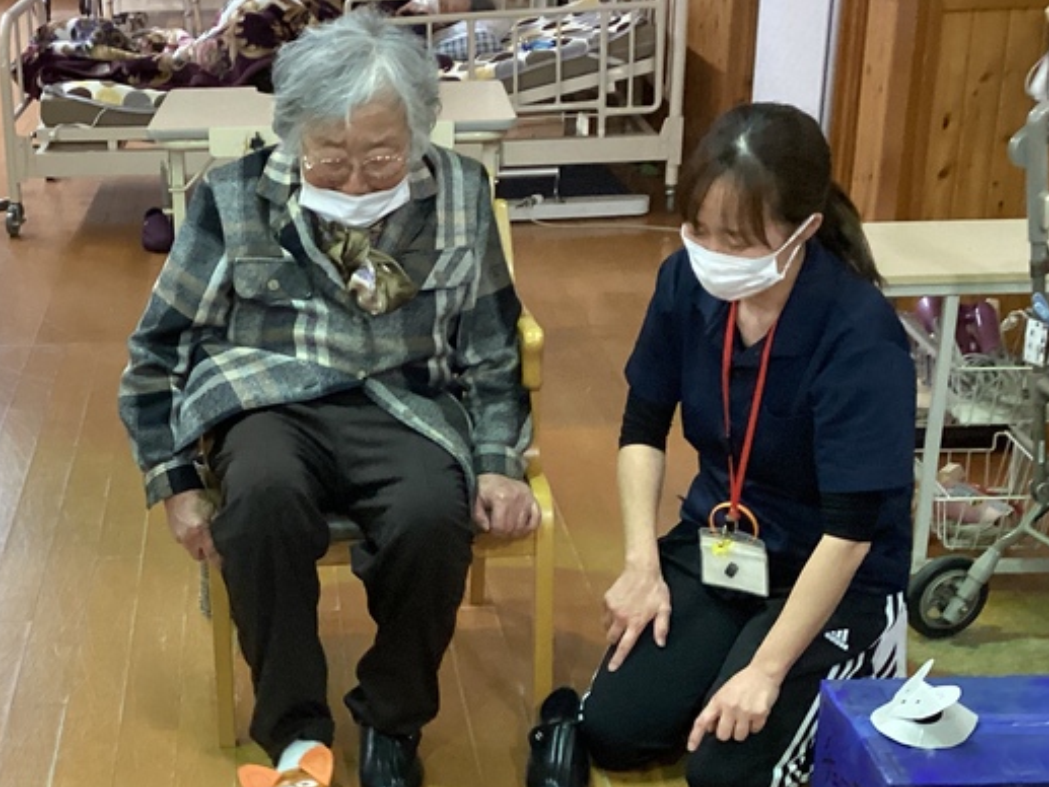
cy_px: 562
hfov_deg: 31.6
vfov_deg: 24.2
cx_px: 258
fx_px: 1819
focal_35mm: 60
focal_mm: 3.3
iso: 320
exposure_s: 1/40
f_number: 2.4
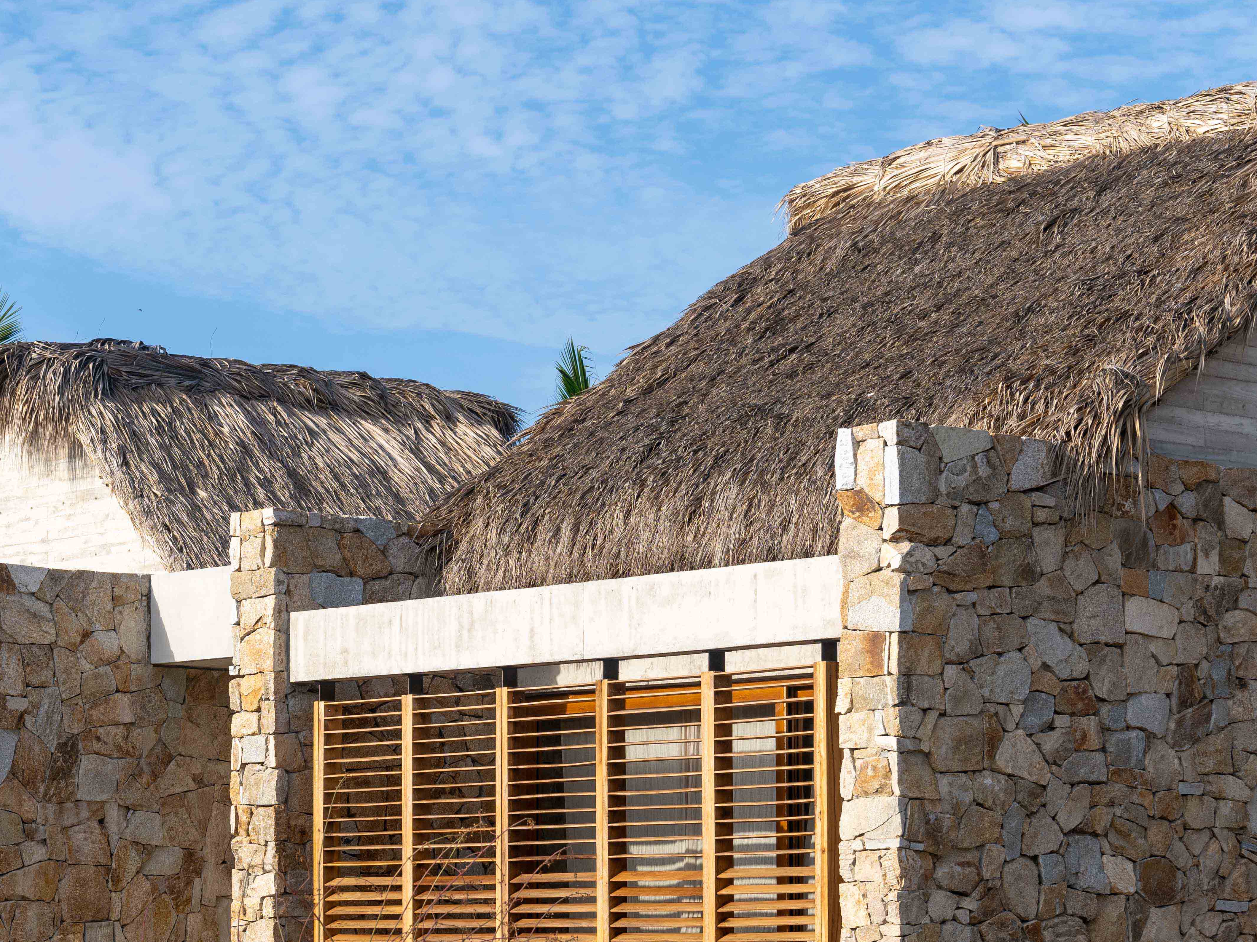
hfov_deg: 20.1
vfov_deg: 15.2
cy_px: 694
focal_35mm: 97
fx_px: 3522
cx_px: 345
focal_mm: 45
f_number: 5.6
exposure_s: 1/400
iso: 100
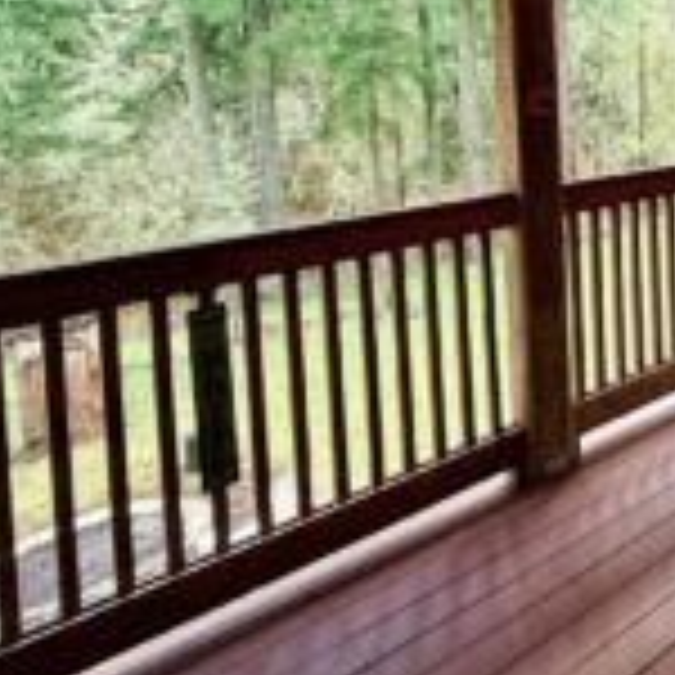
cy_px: 94
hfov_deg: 37.9
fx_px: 728
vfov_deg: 46.0
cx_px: 801
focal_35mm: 33
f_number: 2.2
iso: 125
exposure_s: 1/120
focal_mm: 2.22
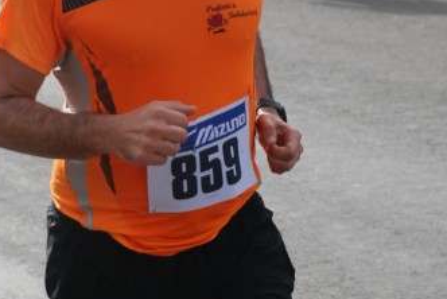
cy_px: 34
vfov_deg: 7.2
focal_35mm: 190
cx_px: 213
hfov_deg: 10.8
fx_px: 2361
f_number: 5.6
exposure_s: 1/1000
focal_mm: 70
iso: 1000
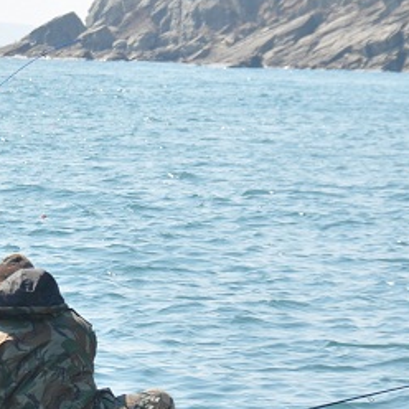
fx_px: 6195
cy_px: 150
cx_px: 82
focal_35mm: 463
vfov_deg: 3.8
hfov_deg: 3.8
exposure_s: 1/320
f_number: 9
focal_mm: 105
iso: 400
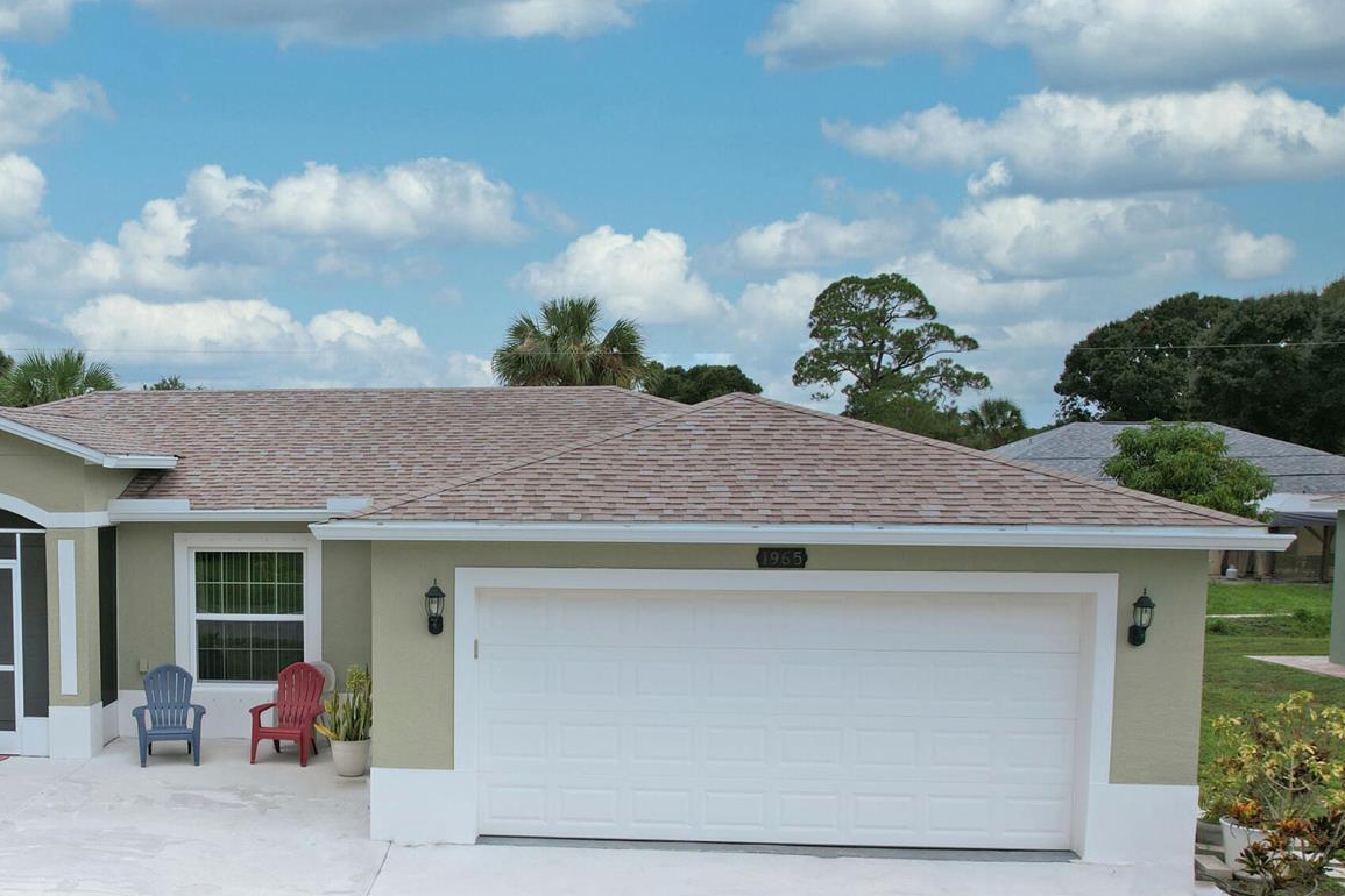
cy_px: 628
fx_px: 1457
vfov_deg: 33.8
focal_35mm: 39
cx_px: 371
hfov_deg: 48.1
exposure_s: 1/80
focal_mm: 8.4
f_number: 2.8
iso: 100
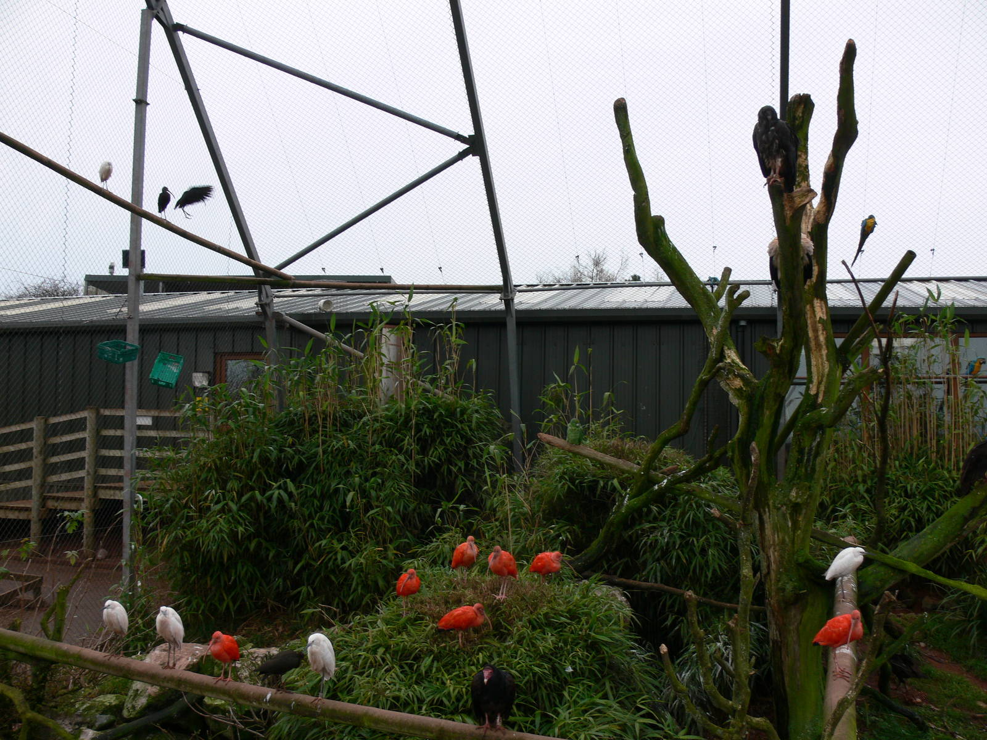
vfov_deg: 40.7
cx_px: 494
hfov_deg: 52.6
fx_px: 998
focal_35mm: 35
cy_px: 370
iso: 80
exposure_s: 1/60
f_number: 4
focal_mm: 7.4
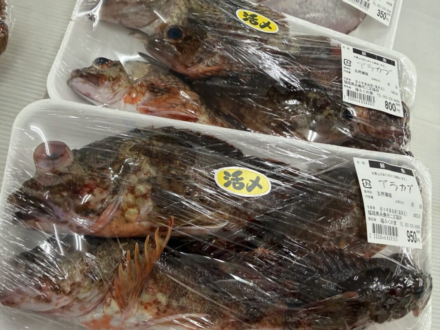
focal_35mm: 24
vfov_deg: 56.8
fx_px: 305
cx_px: 220
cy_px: 165
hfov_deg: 71.6
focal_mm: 2.22
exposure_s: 1/120
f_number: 2.2
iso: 250
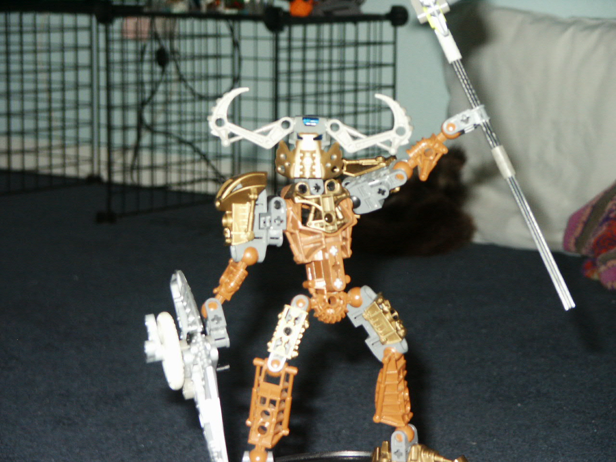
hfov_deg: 17.7
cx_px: 308
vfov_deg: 13.3
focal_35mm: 111
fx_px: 1975
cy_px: 231
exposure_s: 1/90
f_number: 3.6
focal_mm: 22.55
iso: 200
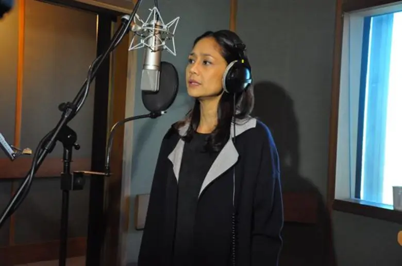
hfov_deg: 41.2
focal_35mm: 48
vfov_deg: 28.0
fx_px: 535
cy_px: 133
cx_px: 201
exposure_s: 1/50
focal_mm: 32
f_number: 4
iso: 3200
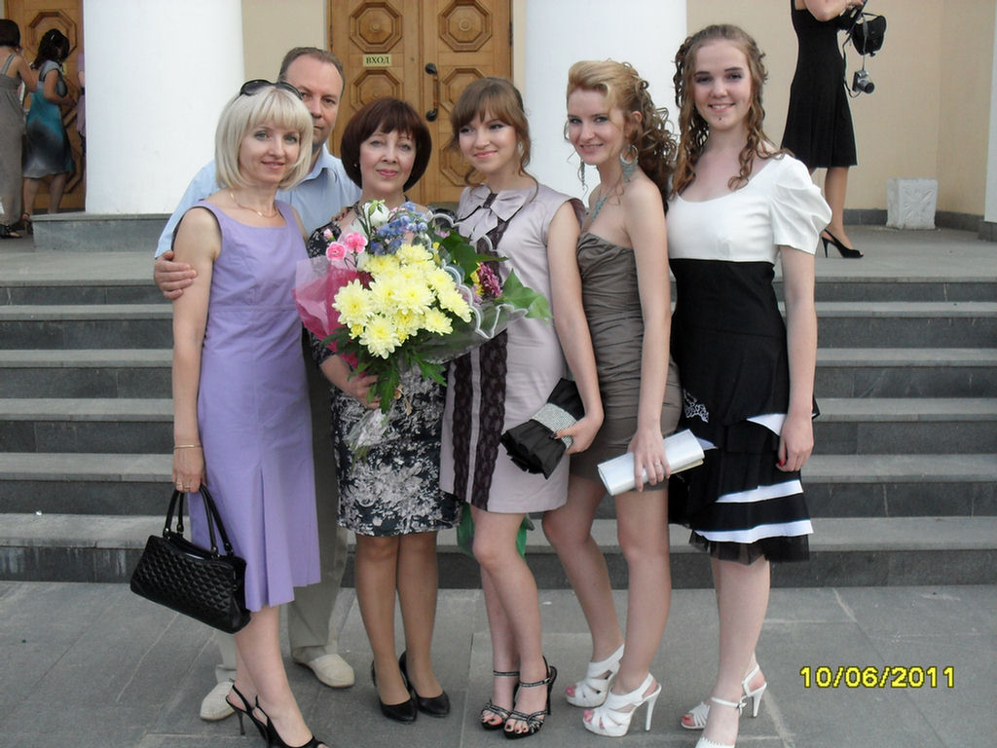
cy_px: 374
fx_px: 1094
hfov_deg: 49.0
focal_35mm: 38
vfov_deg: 37.7
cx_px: 498
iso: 80
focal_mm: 6.3
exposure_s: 1/180
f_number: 2.8
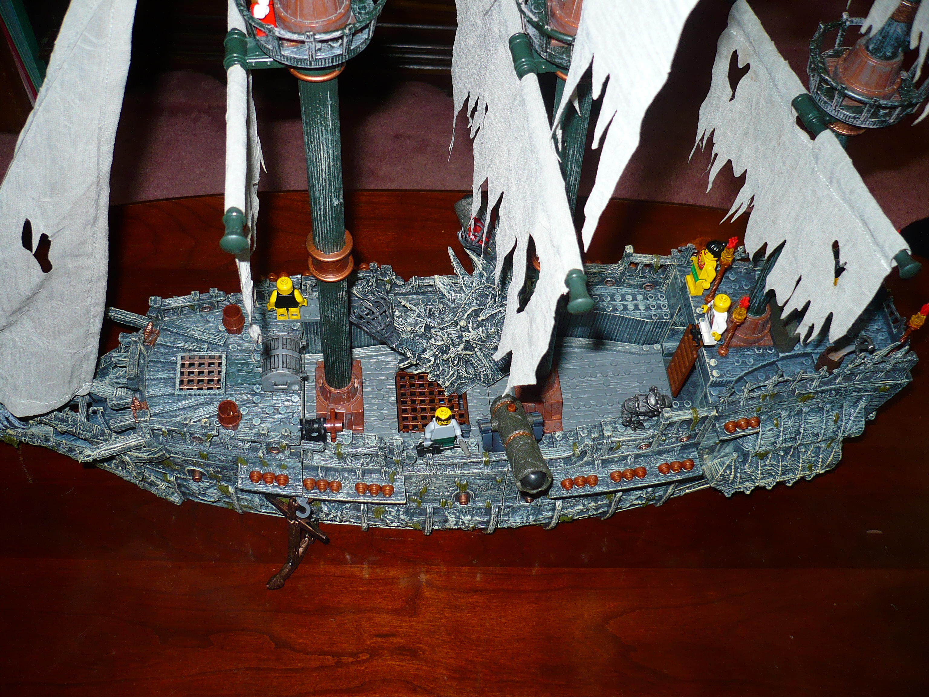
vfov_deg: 40.7
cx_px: 464
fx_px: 939
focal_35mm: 35
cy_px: 348
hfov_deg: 52.6
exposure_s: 1/30
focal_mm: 5.8
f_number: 2.8
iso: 100
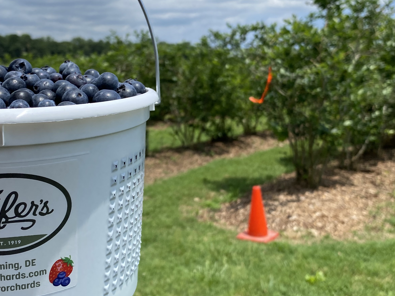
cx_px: 167
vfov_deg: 32.1
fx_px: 513
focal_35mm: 45
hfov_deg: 42.0
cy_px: 130
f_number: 1.8
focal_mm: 4.25
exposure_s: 1/3610
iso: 32
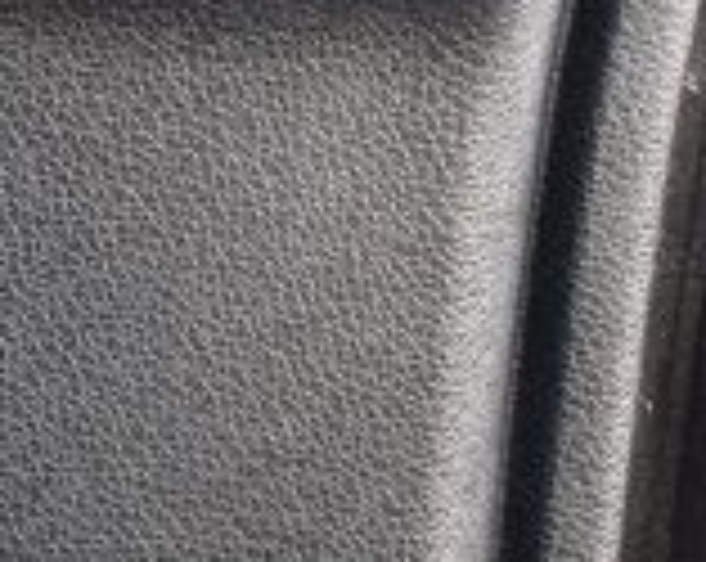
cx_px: -985
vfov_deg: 8.3
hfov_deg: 9.4
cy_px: 4
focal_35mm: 184
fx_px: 3837
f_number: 6.3
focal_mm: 20
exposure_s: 1/15
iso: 400
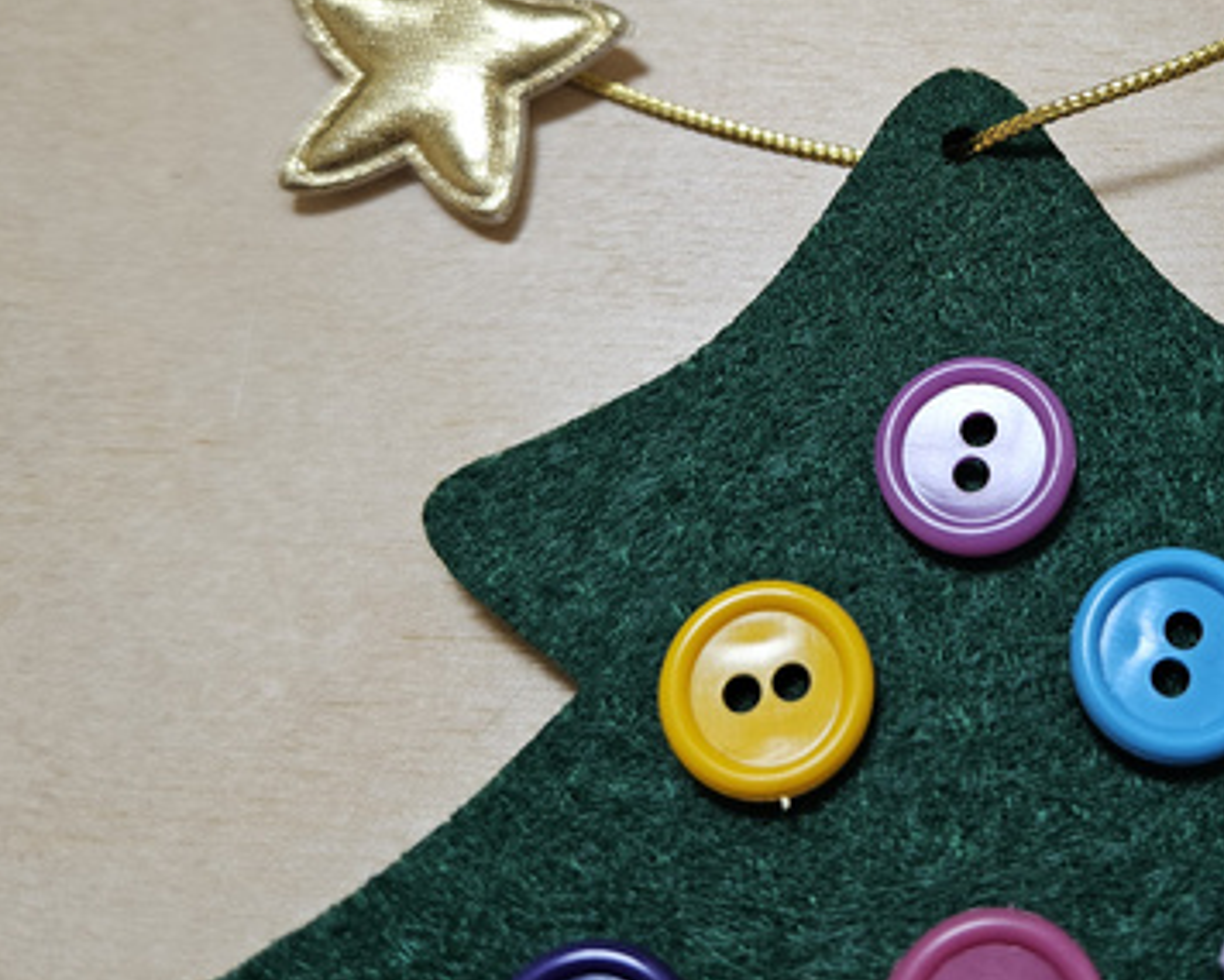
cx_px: 970
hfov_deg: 42.8
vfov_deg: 35.2
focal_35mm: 41
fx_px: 1486
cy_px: 177
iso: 125
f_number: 1.8
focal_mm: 5.4
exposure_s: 1/100
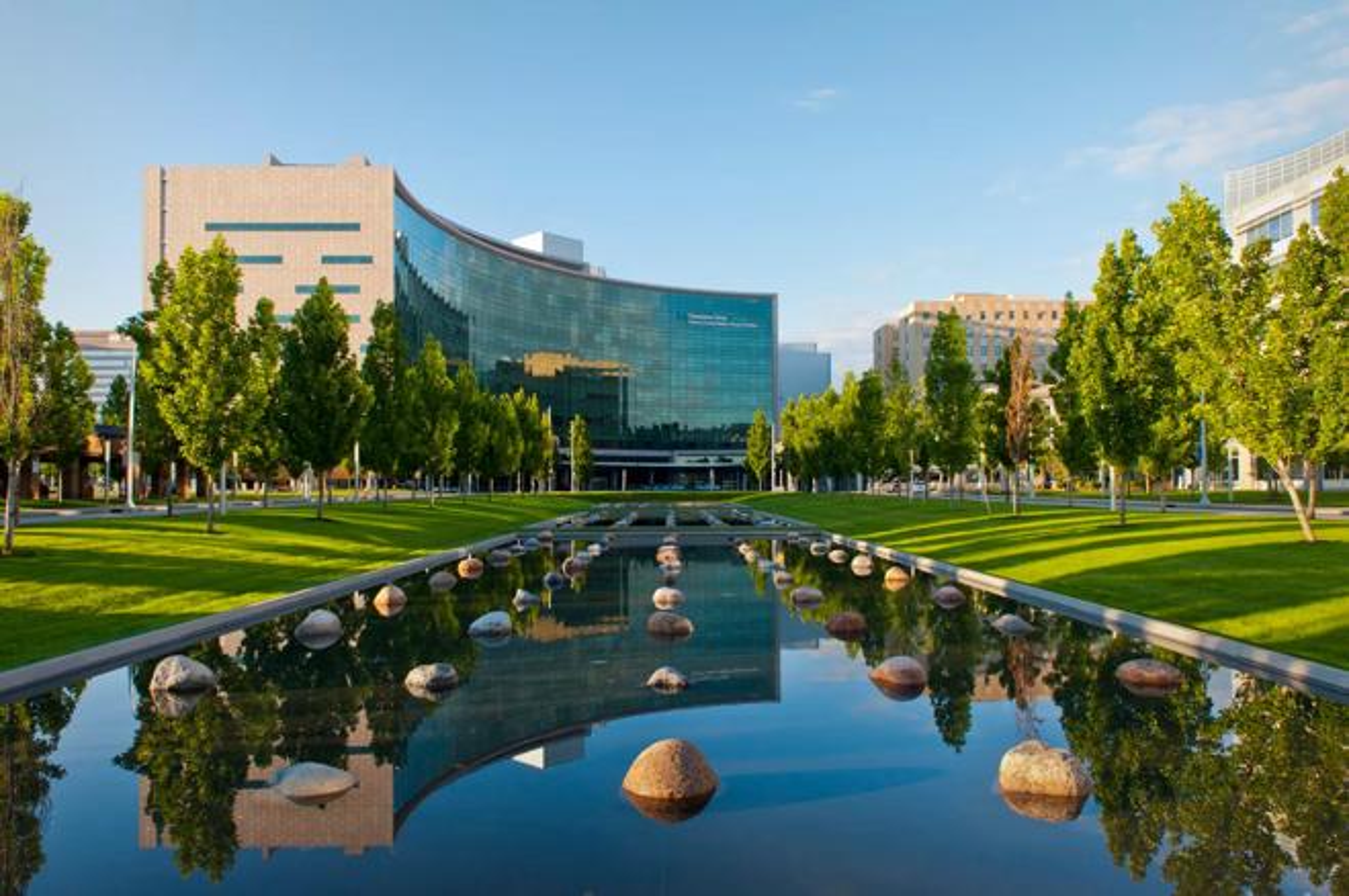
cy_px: 448
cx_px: 674
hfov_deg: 73.8
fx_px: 898
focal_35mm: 24
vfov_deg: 53.0
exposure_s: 1/60
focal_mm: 24
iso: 200
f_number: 9
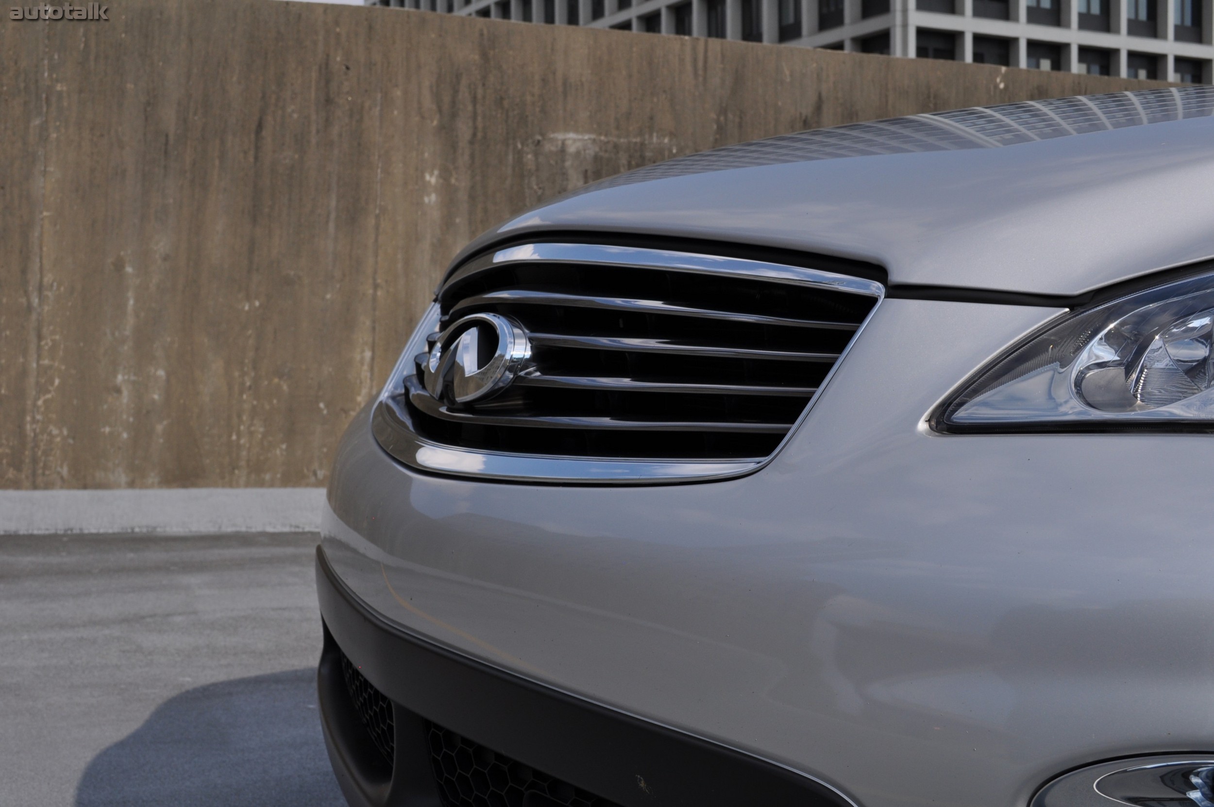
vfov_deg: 30.8
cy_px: 404
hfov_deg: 45.0
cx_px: 607
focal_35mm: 44
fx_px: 1465
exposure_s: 1/400
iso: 200
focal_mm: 29
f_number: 10
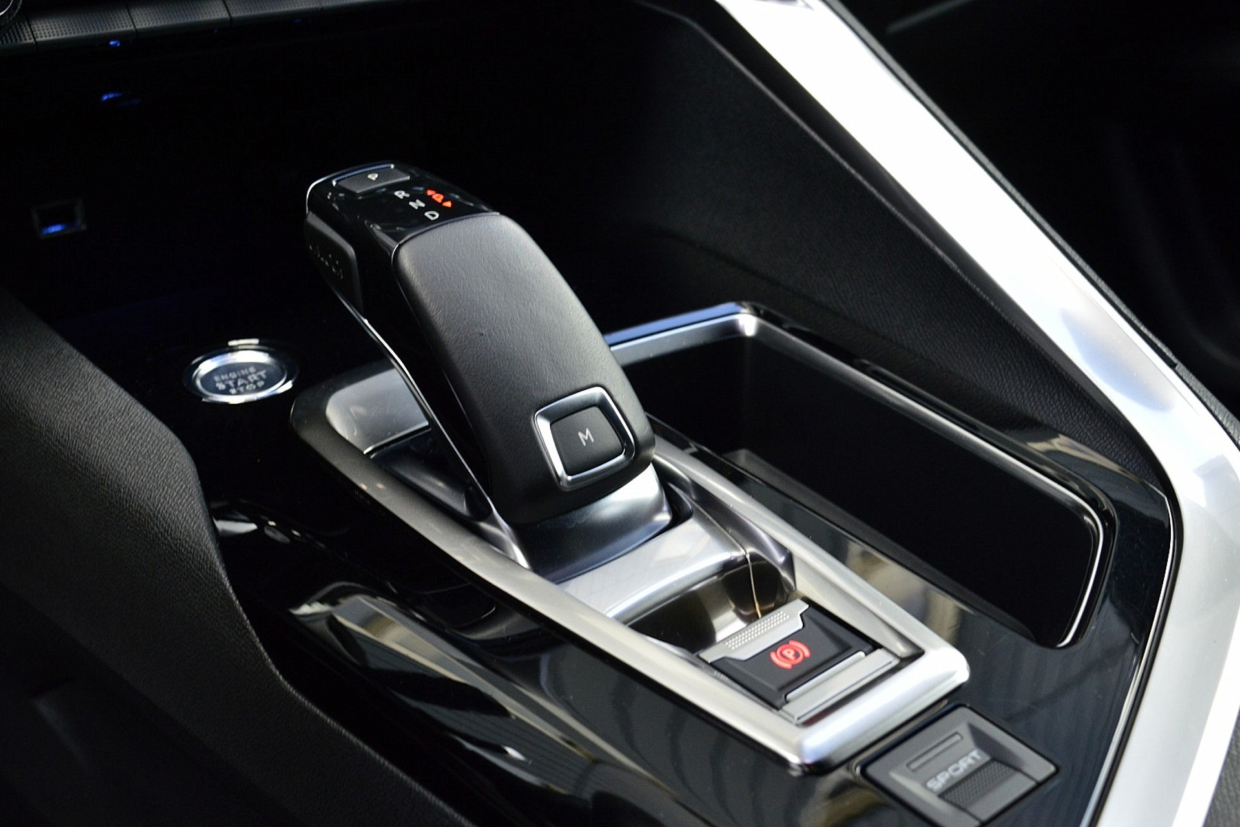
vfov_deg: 28.9
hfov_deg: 42.3
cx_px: 620
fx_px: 1602
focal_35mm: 46
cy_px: 414
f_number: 8
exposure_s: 1/60
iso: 800
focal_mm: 31
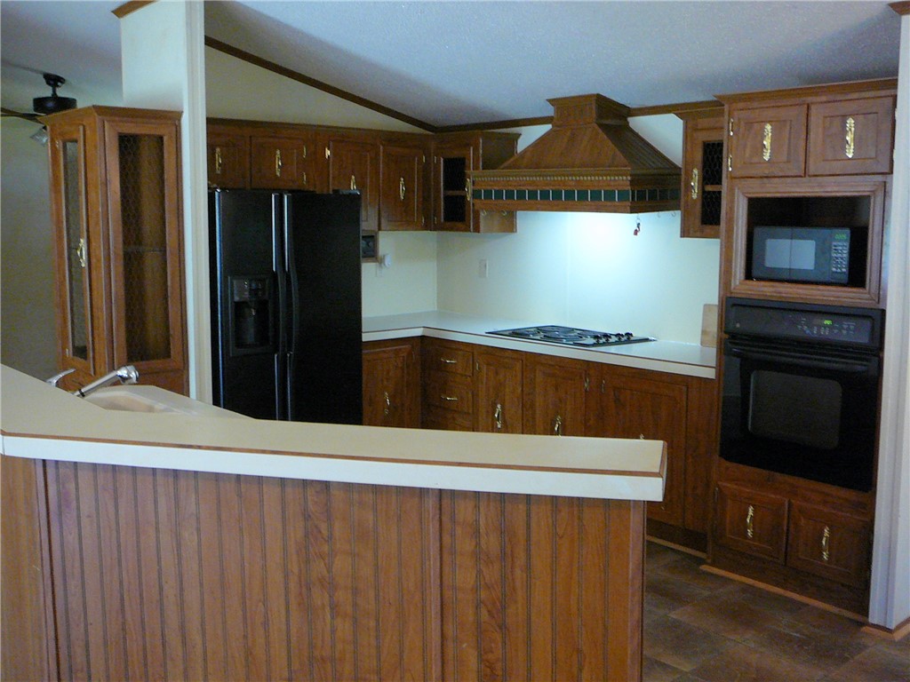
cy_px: 341
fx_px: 920
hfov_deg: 52.6
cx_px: 455
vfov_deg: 40.7
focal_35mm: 35
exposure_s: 1/8
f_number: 2.8
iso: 200
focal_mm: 5.2
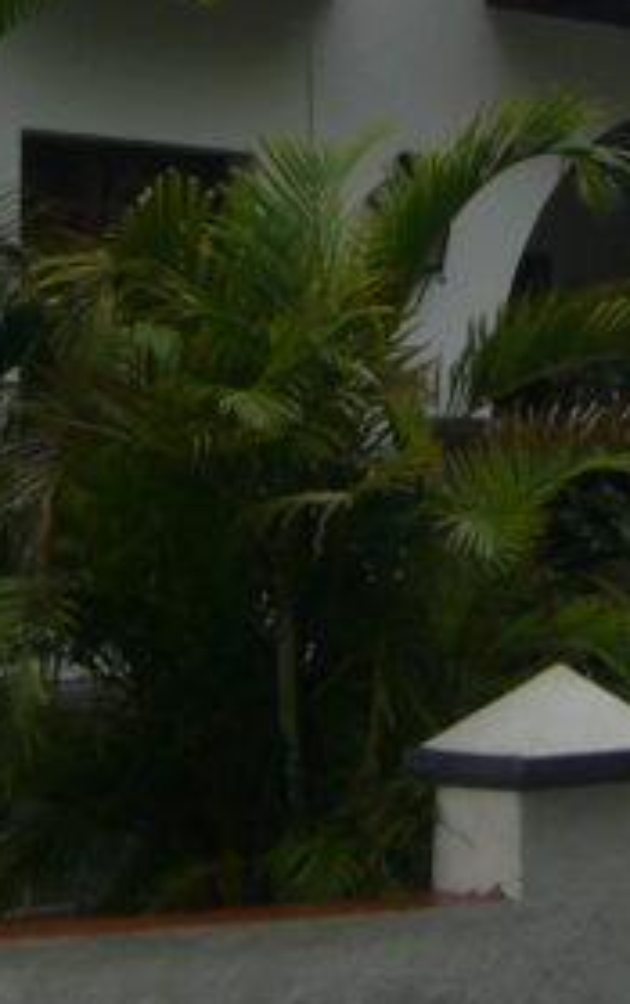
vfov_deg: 15.1
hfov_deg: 9.6
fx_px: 3727
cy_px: 43
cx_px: 673
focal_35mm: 136
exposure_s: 1/160
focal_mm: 5.8
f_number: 5.6
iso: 80
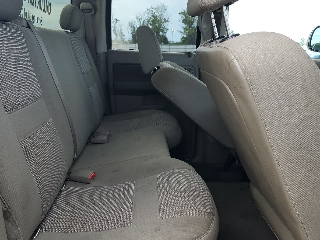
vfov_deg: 40.6
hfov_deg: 52.6
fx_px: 323
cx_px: 151
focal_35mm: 35
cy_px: 131
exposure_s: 1/333
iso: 50
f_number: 1.5
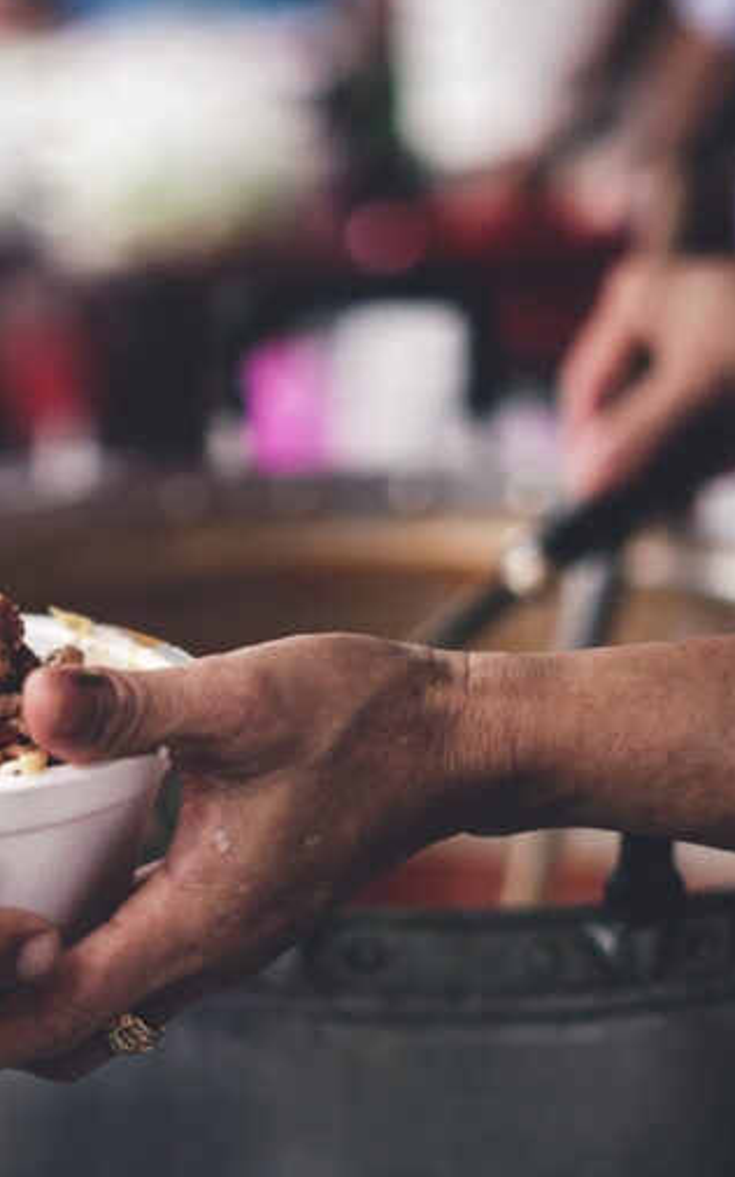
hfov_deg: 12.4
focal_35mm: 103
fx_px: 3303
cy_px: 687
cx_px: -133
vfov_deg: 20.2
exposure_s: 1/1000
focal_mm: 50
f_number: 2
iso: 320
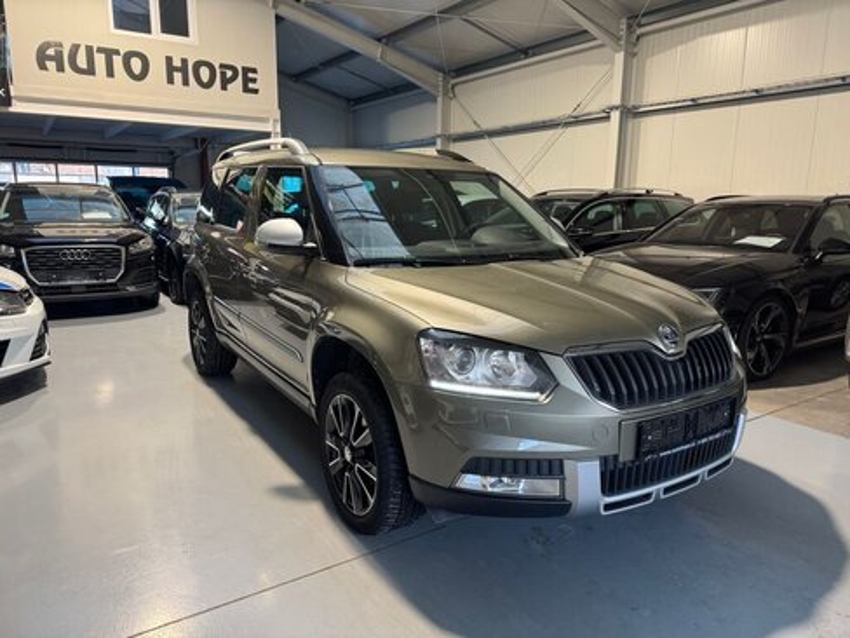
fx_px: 589
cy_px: 319
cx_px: 425
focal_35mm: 24
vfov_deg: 56.8
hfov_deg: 71.6
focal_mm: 6.76
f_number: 1.78
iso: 250
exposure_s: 1/60
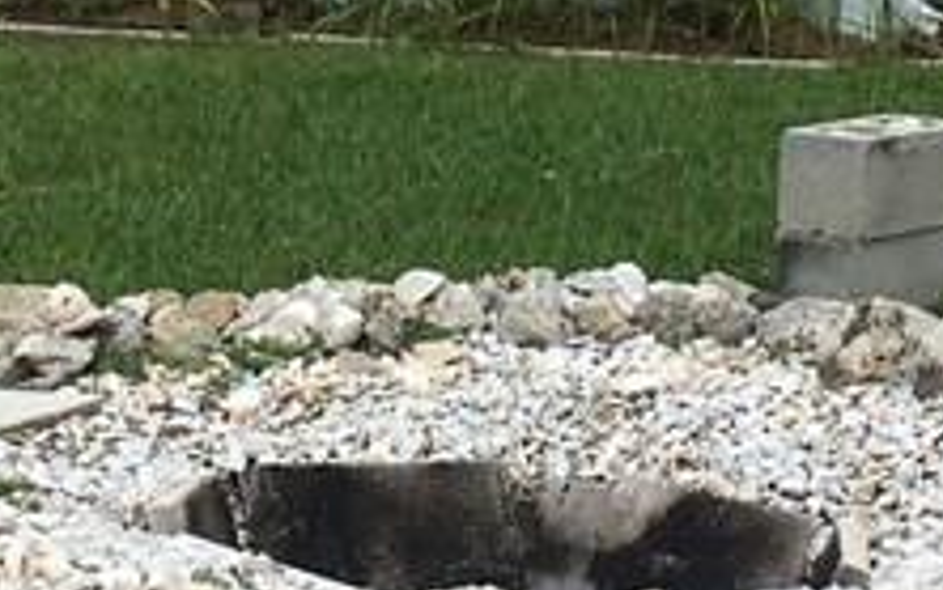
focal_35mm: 142
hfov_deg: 14.7
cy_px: -51
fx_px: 3651
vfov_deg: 9.2
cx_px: 531
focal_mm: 4.15
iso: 25
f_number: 2.2
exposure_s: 1/1374
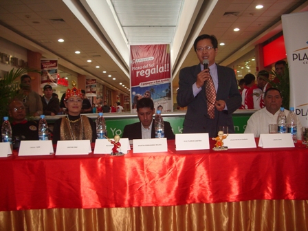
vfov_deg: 40.7
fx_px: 311
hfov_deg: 52.6
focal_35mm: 35
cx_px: 154
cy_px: 116
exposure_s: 1/60
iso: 200
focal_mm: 5.8
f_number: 2.6
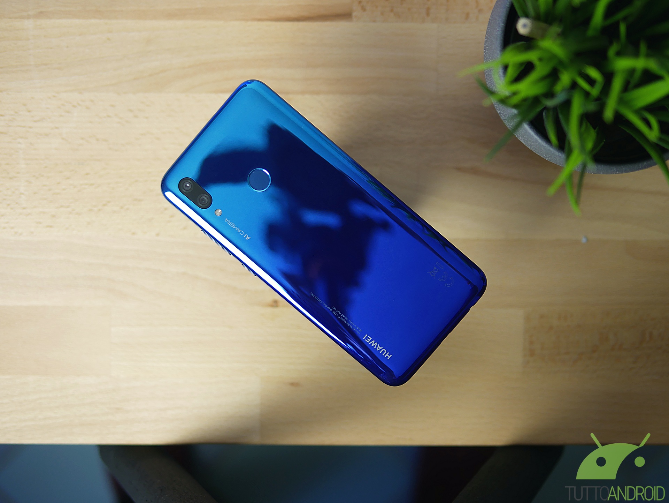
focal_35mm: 50
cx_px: 334
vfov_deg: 29.1
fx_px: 967
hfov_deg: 38.2
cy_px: 252
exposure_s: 1/60
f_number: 1.8
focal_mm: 25
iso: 200
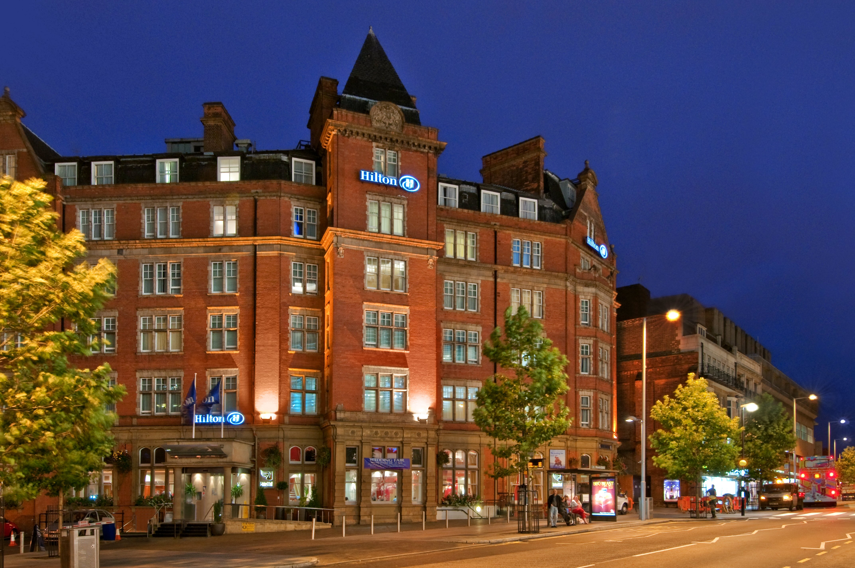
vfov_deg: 50.3
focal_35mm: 26
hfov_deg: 70.5
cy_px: 284
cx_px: 428
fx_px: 605
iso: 400
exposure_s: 1.3
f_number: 8
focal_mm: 17
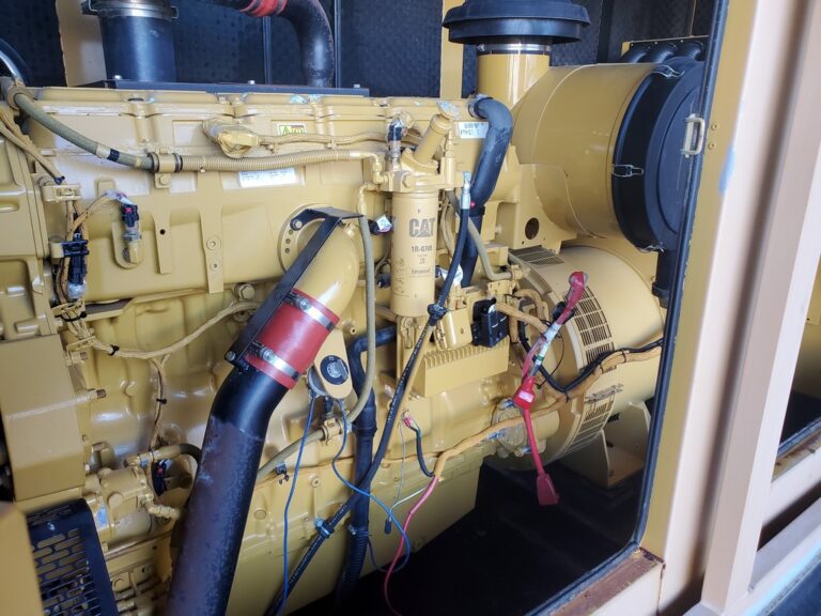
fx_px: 617
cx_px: 410
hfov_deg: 67.3
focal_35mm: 26
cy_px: 308
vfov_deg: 53.1
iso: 250
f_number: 2.4
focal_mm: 4.3
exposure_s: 1/120
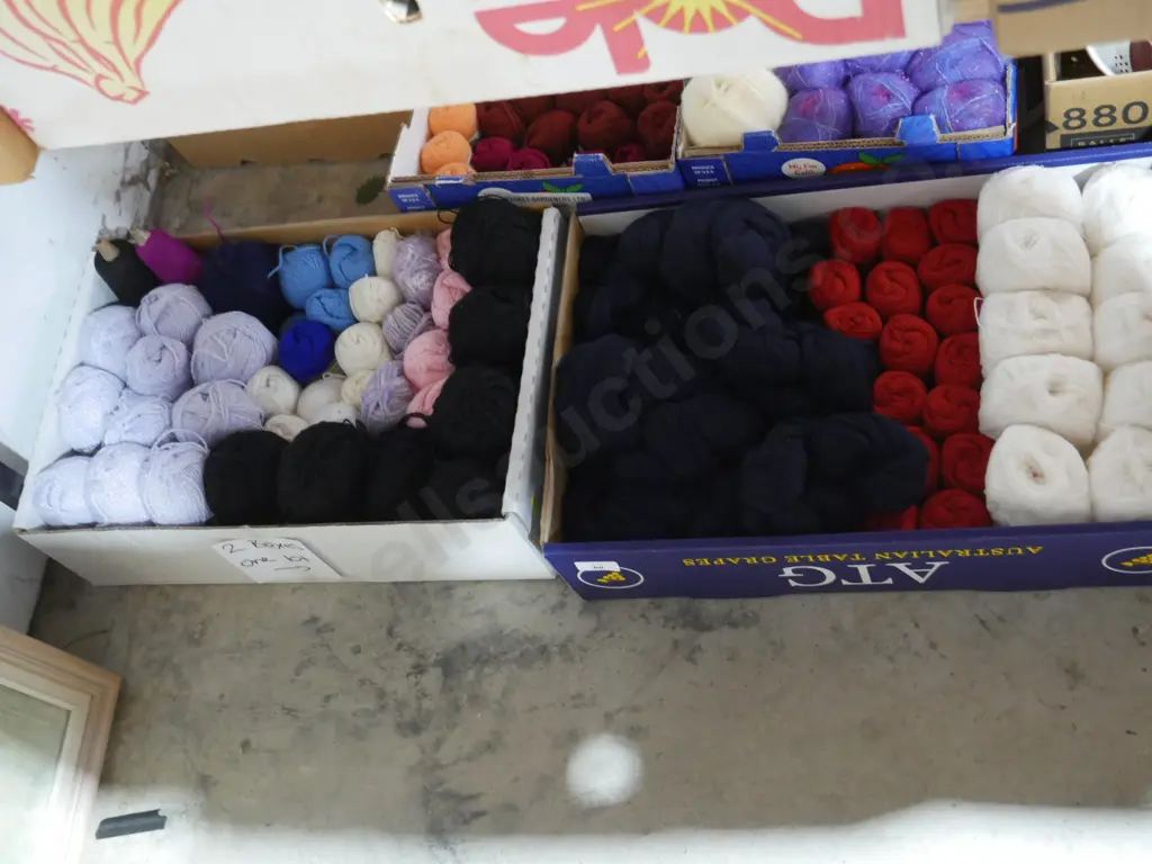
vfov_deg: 34.3
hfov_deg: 44.8
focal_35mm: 42
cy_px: 432
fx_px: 1398
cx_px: 576
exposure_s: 1/25
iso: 3200
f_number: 4.6
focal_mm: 21
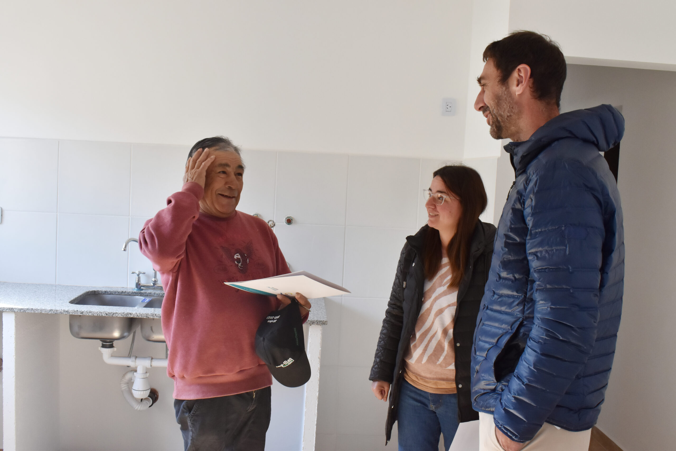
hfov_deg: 51.3
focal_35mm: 38
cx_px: 338
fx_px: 704
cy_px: 226
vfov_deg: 35.5
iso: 900
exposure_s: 1/60
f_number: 11
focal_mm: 25
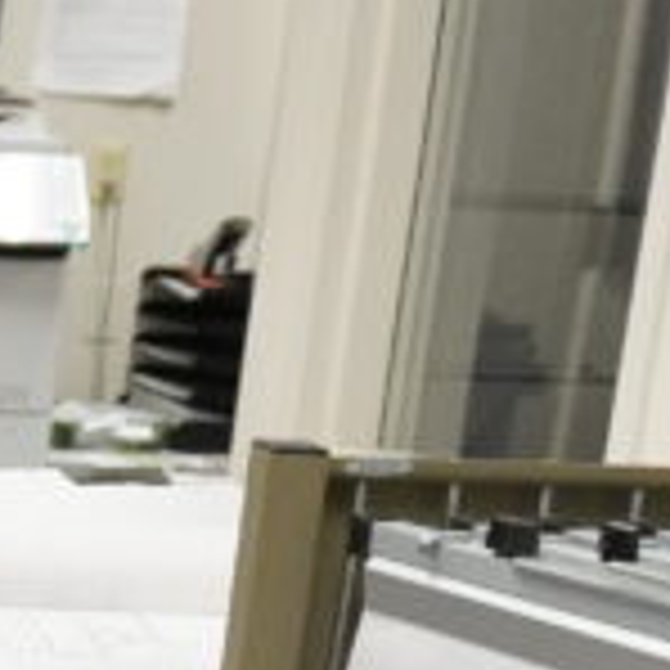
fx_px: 3261
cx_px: -845
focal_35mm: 149
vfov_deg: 11.1
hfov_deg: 10.4
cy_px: 1104
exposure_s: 1/160
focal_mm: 17
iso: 2500
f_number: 4
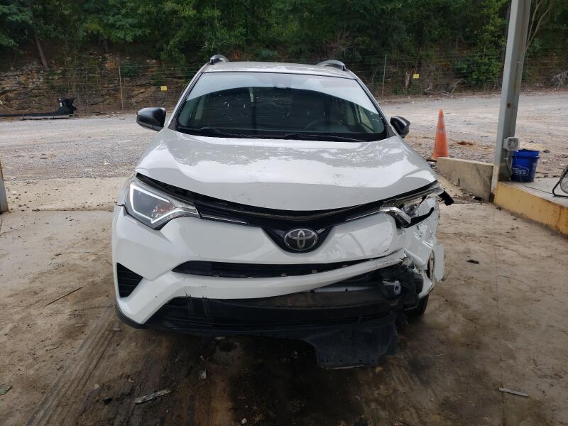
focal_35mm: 26
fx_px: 427
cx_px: 284
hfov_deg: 67.3
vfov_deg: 53.1
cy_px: 213
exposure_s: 1/667
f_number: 1.5
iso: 50
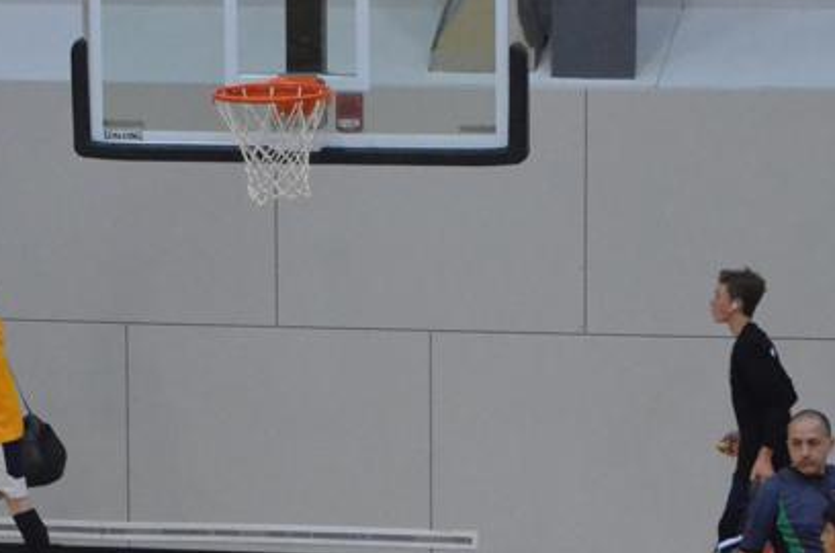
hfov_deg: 6.4
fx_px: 7411
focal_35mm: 320
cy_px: 660
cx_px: 18
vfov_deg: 4.3
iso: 6400
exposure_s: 1/200
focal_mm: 85
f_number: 7.1
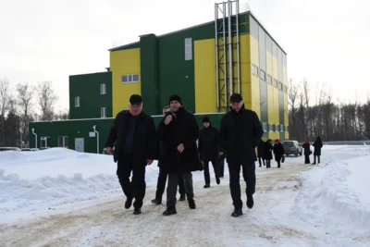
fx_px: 370
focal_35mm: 36
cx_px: 185
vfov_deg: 36.9
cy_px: 124
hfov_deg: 53.1
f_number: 5.6
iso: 800
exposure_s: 1/4000
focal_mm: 24
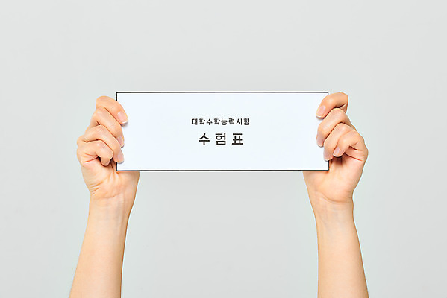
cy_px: 149
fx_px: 2484
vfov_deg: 6.9
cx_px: 224
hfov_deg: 10.3
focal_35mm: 200
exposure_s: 1/125
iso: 100
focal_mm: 200
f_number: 16
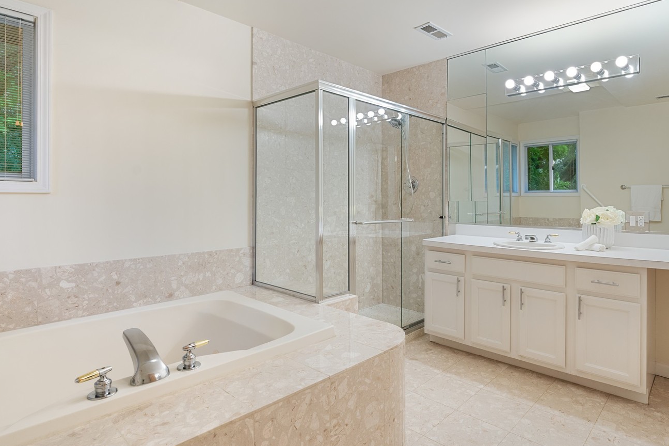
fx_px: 372
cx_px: 386
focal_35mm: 20
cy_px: 212
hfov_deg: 83.4
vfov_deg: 61.9
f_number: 7.1
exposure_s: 1/6
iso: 320
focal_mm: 16
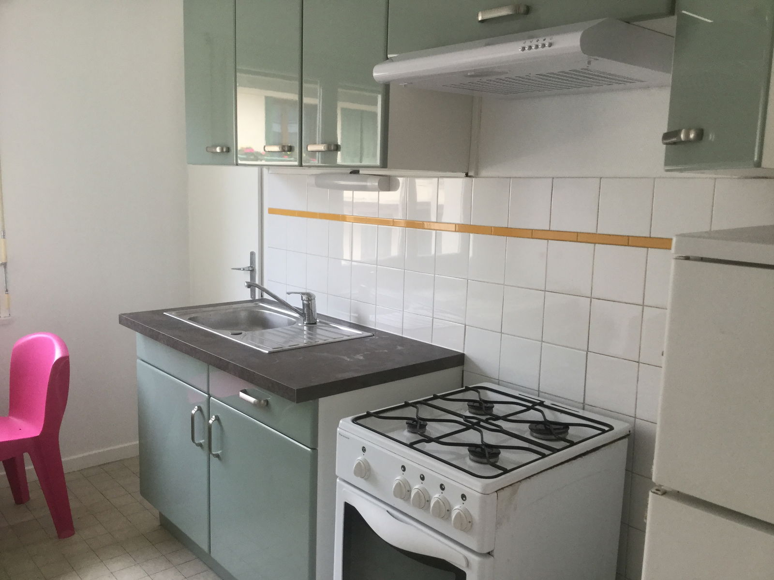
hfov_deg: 58.4
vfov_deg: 45.4
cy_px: 290
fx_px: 693
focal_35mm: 31
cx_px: 387
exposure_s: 1/33
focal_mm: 3.3
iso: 32
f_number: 2.4
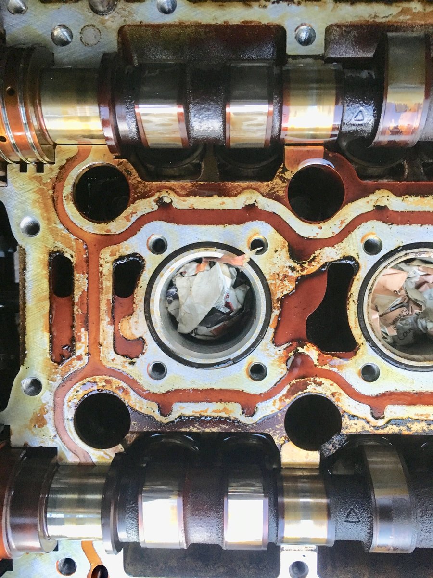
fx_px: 484
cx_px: 216
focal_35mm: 29
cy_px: 289
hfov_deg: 48.2
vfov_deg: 61.7
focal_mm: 4.15
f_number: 2.2
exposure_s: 1/30
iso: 160
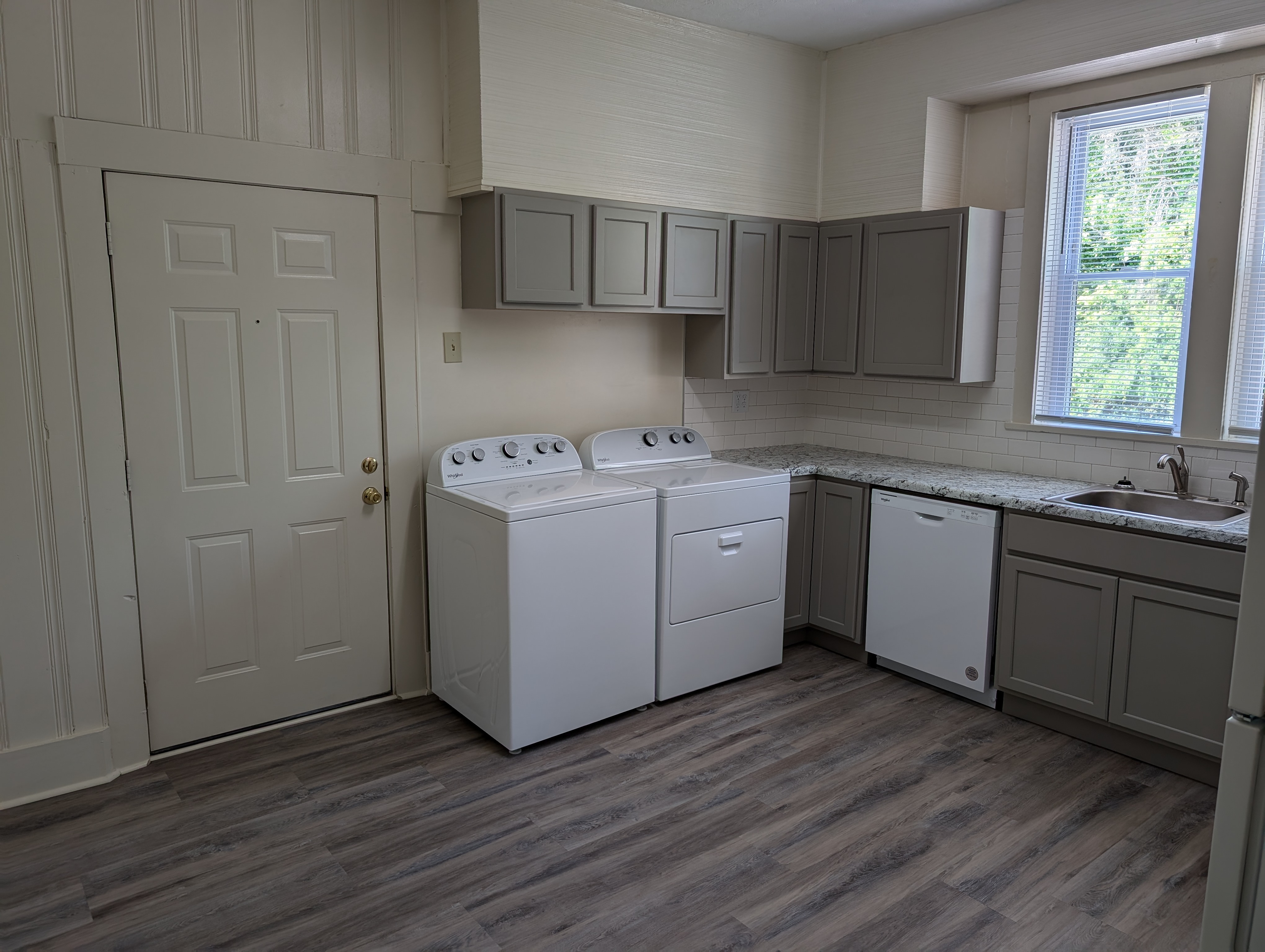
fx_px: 878
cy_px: 476
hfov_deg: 71.5
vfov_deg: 56.9
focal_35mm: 24
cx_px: 632
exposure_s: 1/44.4
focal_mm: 6.9
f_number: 1.68
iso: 20
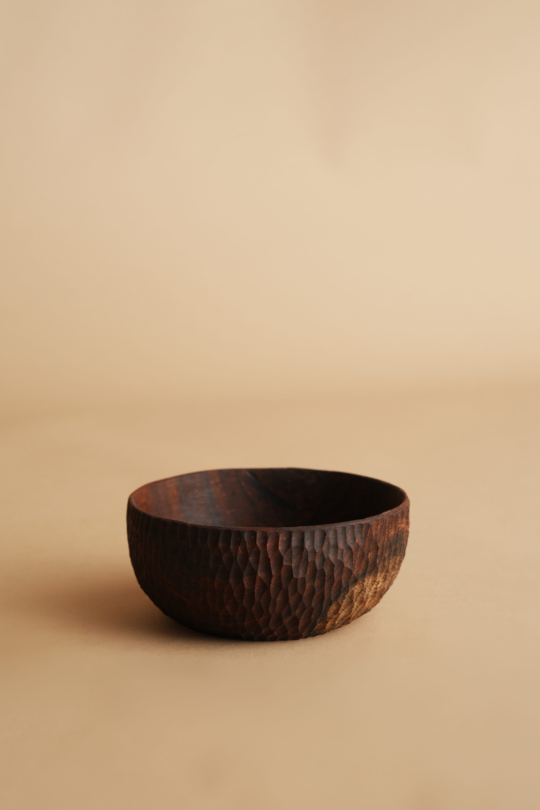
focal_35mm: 70
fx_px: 1575
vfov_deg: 28.8
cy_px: 405
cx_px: 270
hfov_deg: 19.5
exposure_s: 1/100
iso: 1000
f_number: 8
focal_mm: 70
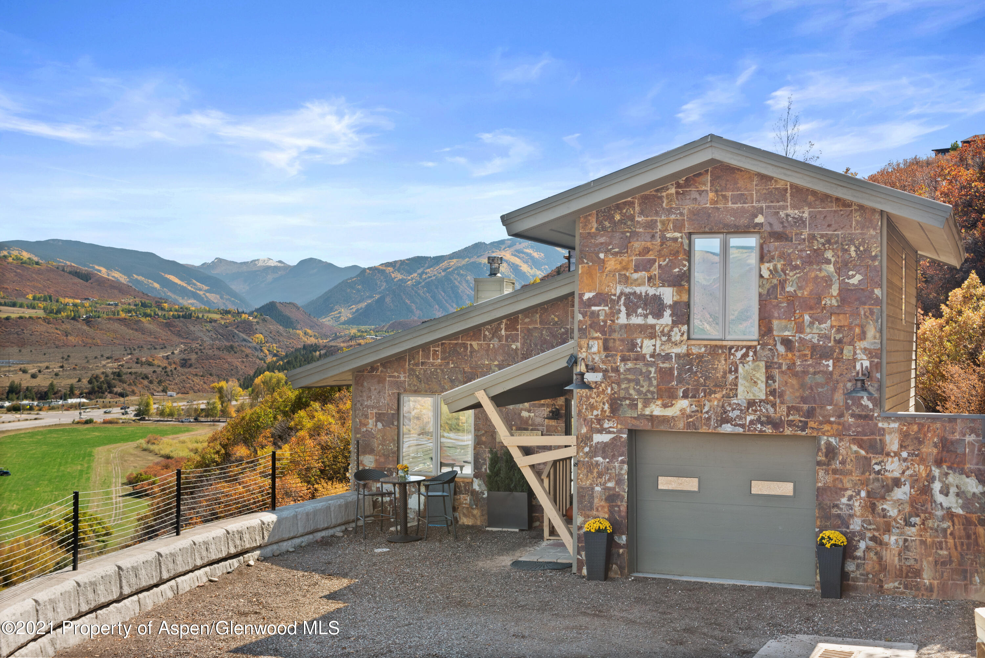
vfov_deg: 28.1
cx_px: 492
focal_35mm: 48
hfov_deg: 41.1
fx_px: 1314
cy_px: 329
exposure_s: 1/30
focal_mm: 48
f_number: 7.1
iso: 400
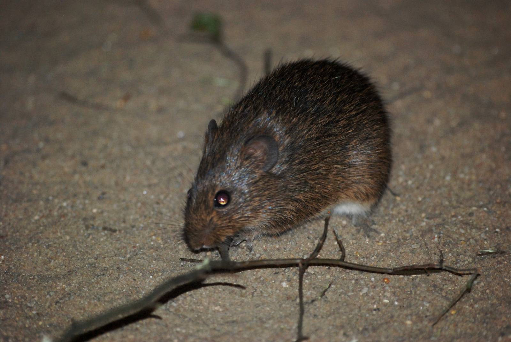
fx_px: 3624
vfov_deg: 5.4
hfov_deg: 8.1
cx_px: 256
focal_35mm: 255
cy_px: 171
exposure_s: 1/160
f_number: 4.8
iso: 1600
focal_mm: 170
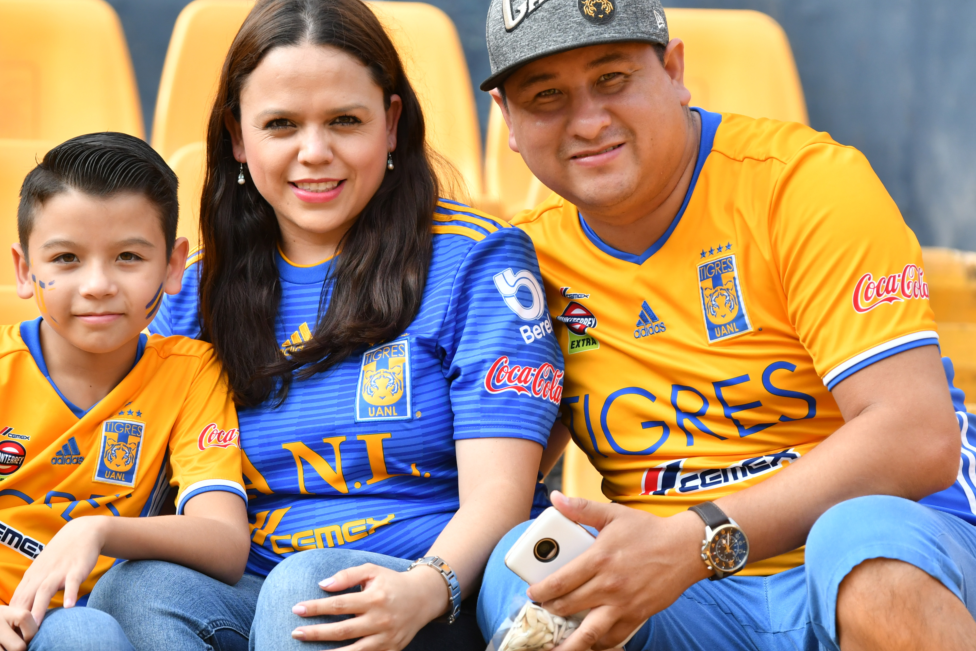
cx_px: 435
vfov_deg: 4.2
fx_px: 8857
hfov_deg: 6.3
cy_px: 370
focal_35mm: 327
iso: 400
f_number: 2.8
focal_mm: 155
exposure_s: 1/3200
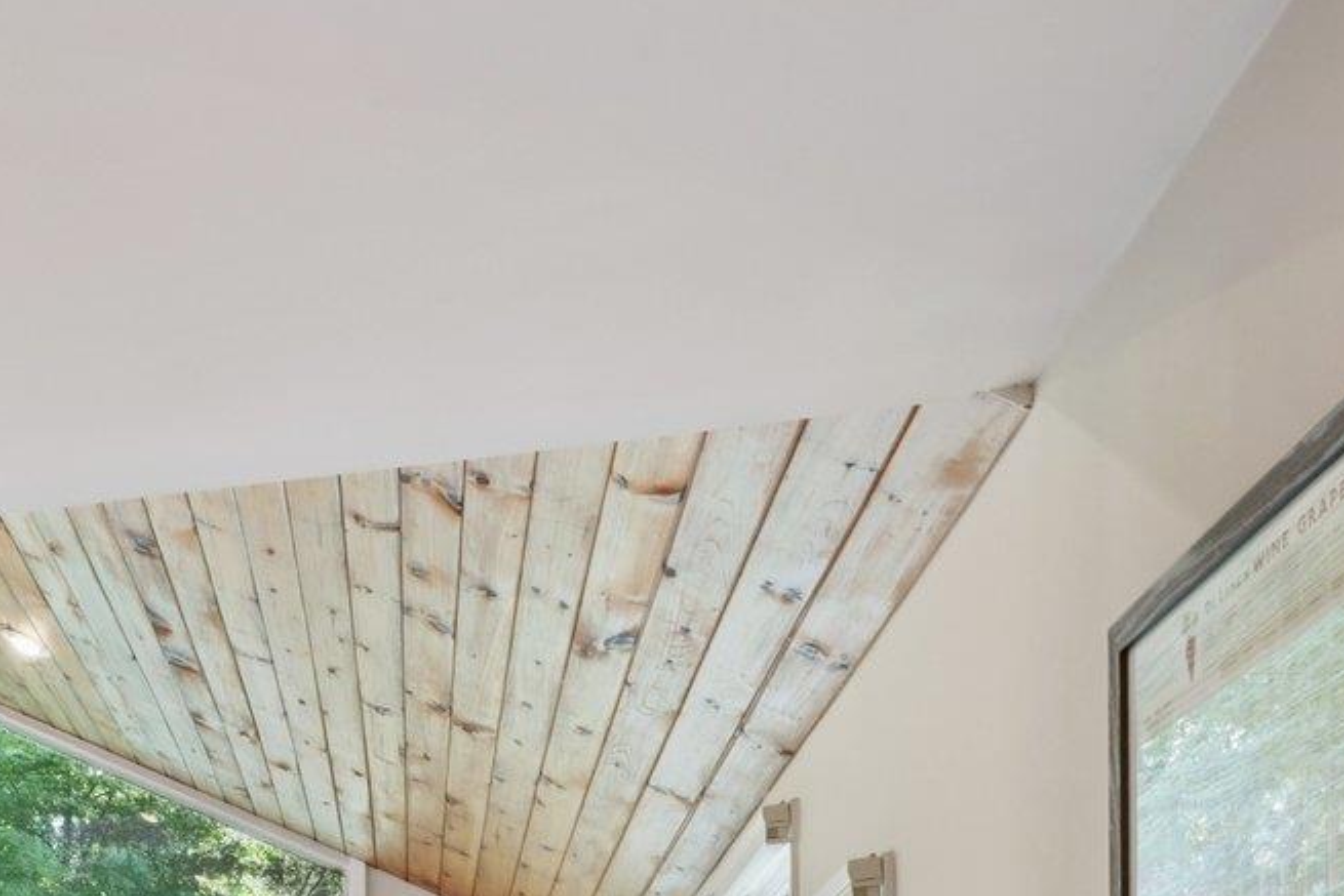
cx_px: -140
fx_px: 1867
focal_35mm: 50
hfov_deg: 34.2
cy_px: 1313
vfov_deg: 22.5
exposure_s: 1/3
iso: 400
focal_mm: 16
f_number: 9
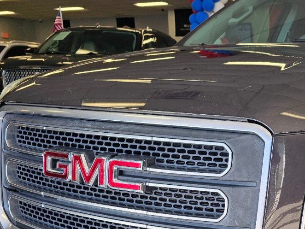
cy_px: 180
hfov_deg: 35.3
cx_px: 289
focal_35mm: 50
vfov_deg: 28.6
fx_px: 441
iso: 20
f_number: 1.7
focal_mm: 6.3
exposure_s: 1/120
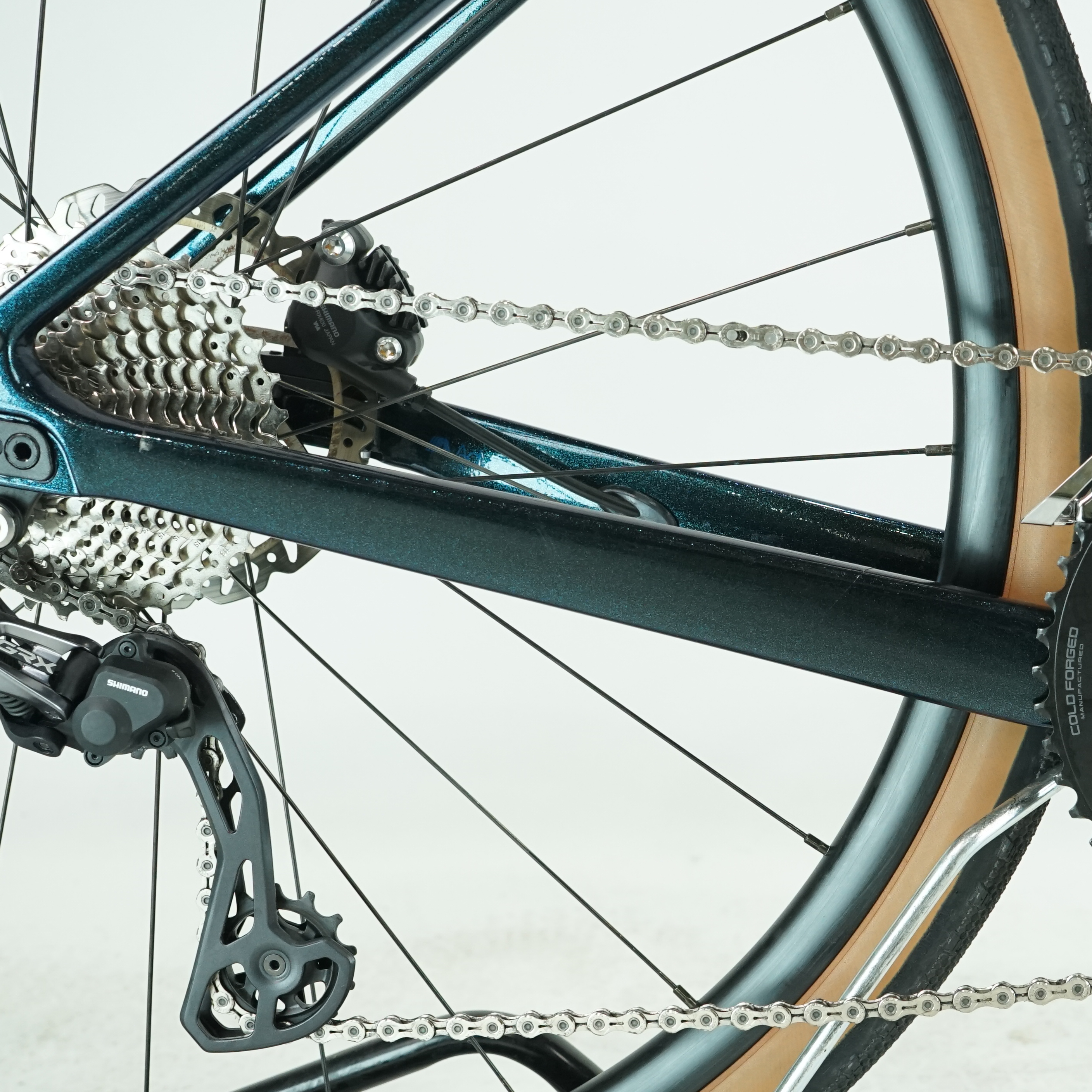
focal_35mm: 67
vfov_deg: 25.7
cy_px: 665
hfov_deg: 25.3
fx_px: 2391
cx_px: 851
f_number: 5.6
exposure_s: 1/200
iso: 1600
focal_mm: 37
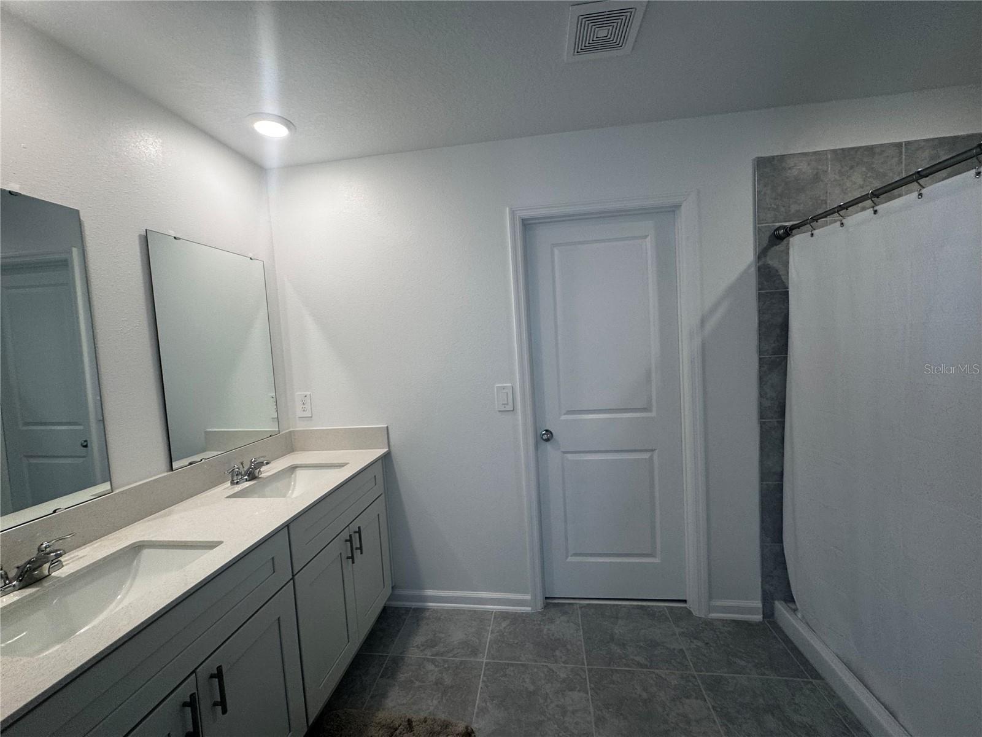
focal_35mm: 14
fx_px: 397
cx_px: 491
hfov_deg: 102.1
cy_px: 368
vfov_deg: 85.7
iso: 100
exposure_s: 1/120
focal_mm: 2.22
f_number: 2.2
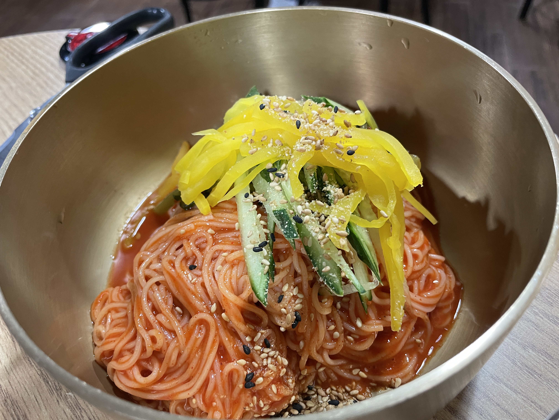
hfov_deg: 67.3
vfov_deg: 53.1
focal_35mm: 26
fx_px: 420
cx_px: 280
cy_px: 210
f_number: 1.6
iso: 250
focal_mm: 4.2
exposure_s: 1/60
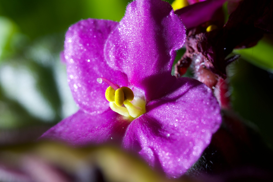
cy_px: 91
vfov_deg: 9.2
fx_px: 1138
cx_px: 136
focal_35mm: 150
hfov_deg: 13.7
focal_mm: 150
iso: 100
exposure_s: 1/3
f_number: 18
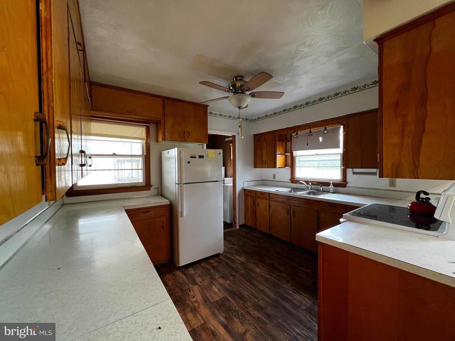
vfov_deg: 89.9
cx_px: 228
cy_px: 170
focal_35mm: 13
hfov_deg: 106.2
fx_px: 171
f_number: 1.8
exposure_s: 1/60
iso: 160
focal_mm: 1.57
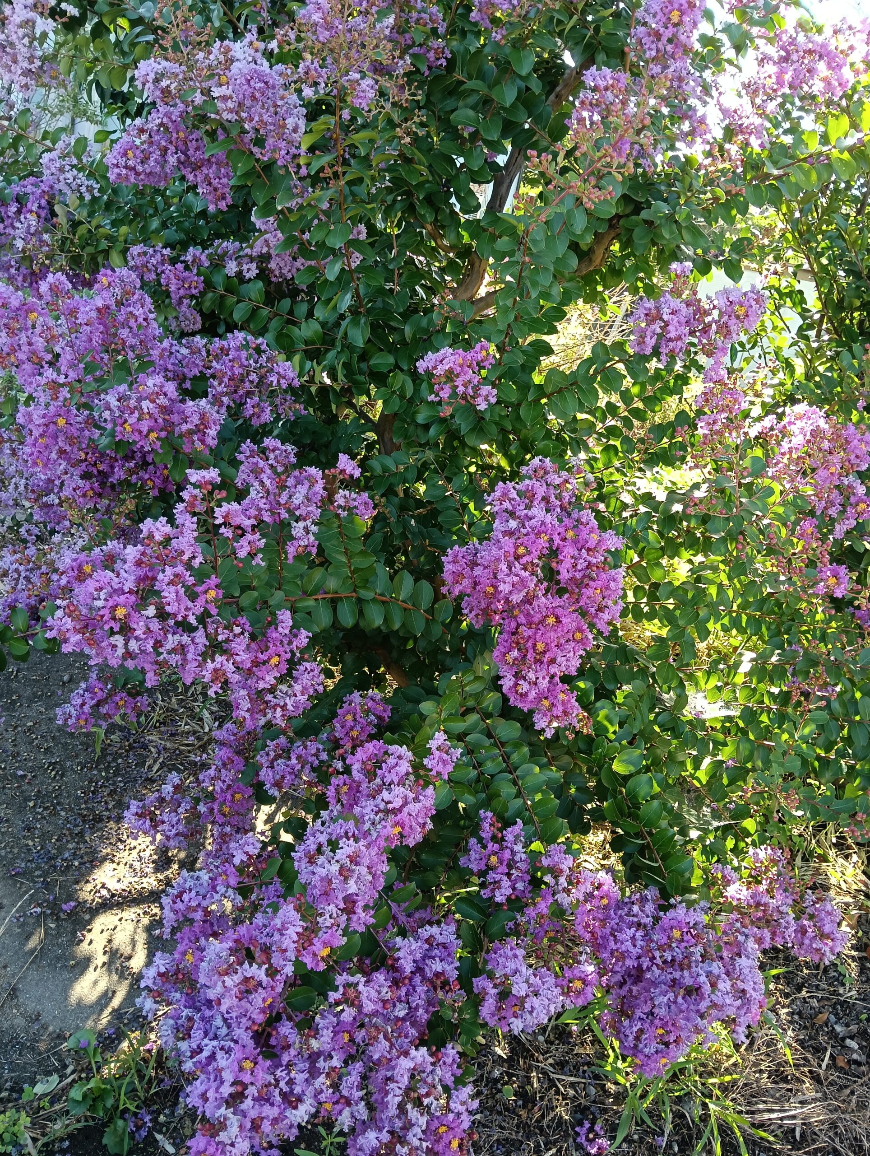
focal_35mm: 27
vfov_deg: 65.2
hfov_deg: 51.5
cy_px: 578
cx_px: 435
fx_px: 902
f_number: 1.8
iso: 100
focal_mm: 3.98
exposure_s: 1/100
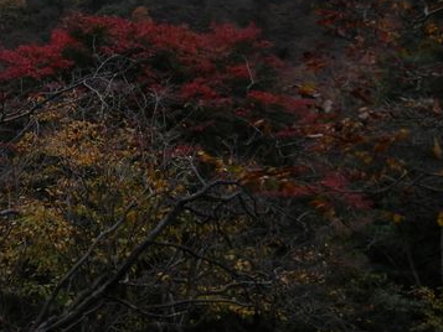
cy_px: 42
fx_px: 717
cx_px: 77
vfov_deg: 25.4
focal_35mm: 56
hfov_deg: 33.2
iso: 80
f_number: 3
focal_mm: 4.5
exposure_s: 1/50
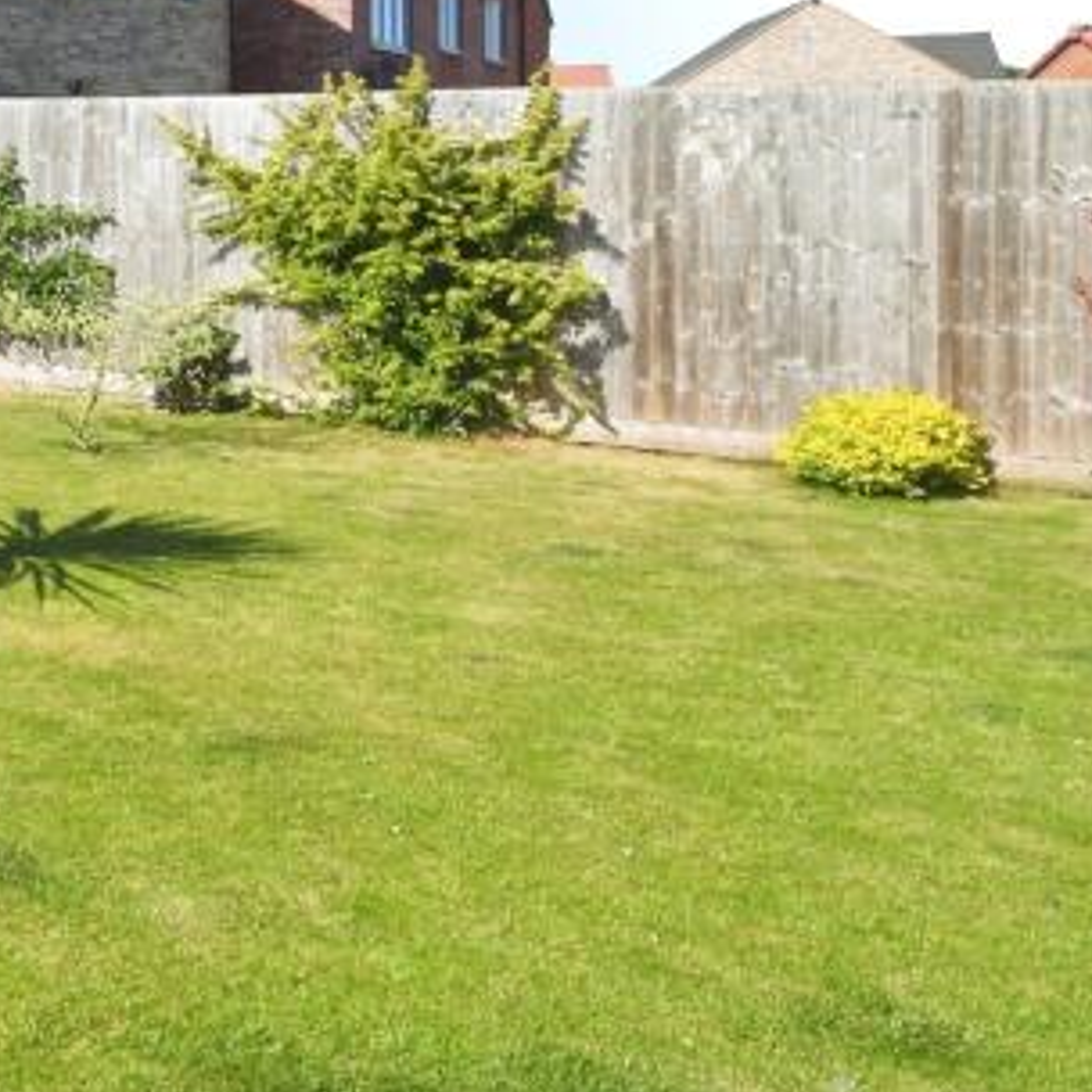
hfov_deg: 28.8
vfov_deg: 37.7
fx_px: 1535
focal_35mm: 43
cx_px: -449
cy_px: 210
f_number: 13
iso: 800
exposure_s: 1/640
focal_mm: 10
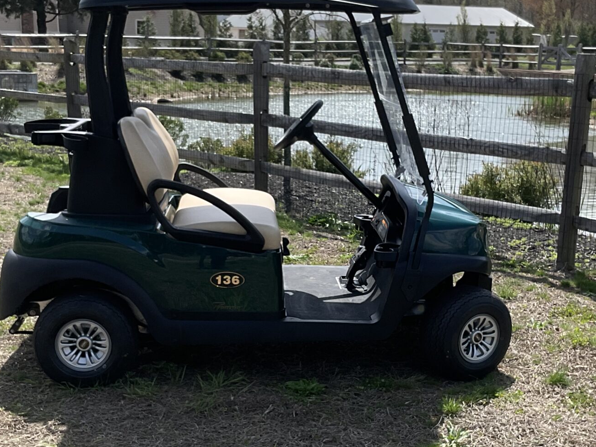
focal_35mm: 57
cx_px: 354
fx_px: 982
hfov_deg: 33.7
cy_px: 282
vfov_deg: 25.6
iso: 25
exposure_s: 1/2141
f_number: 1.8
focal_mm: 3
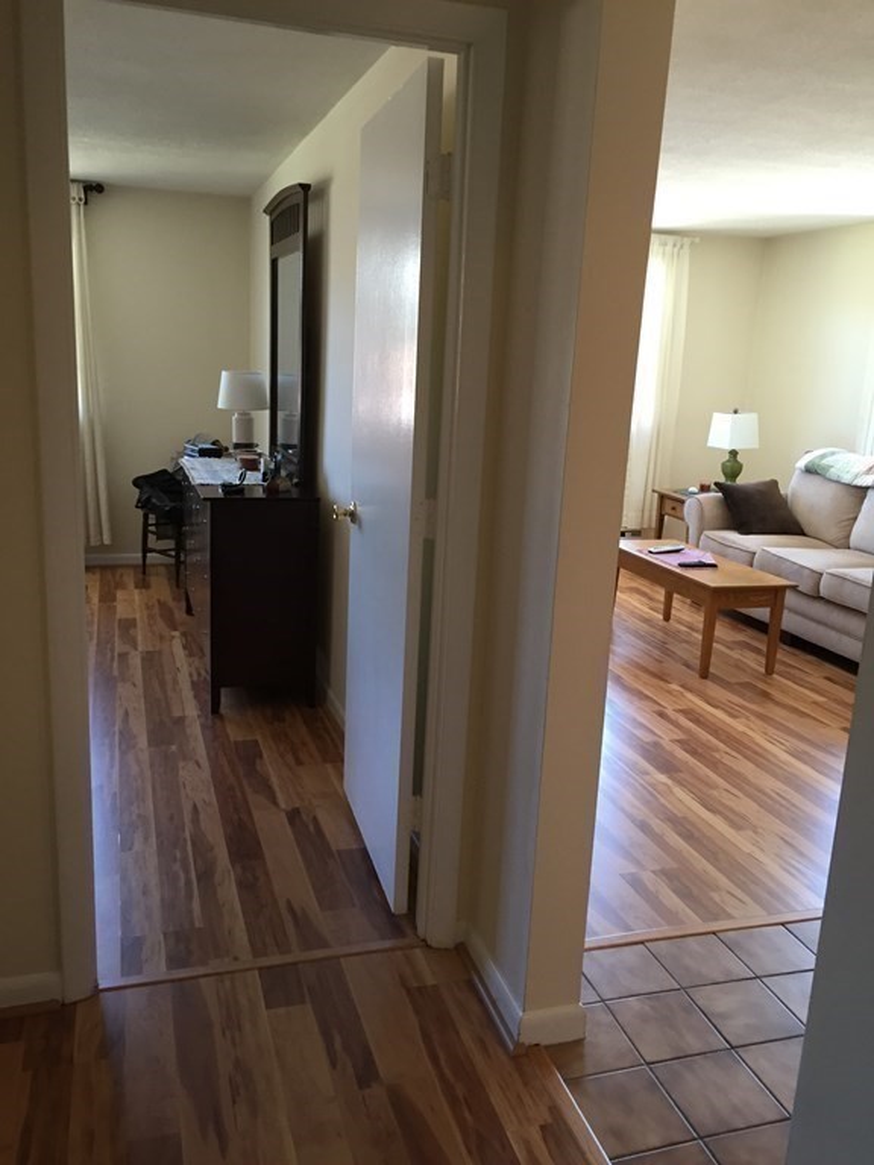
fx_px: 976
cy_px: 582
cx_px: 437
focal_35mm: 29
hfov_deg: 48.2
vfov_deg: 61.7
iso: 100
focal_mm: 4.15
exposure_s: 1/30
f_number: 2.2
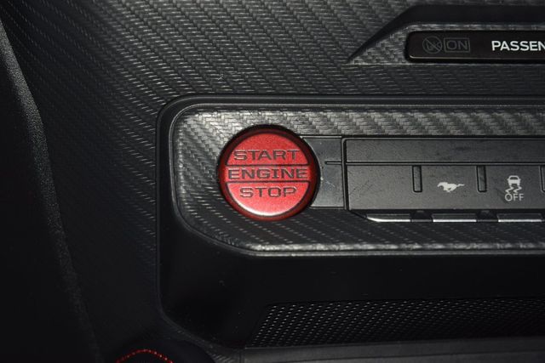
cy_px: 182
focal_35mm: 105
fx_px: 1590
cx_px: 272
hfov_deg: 19.5
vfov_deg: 13.0
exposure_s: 1/125
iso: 100
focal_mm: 70
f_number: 8
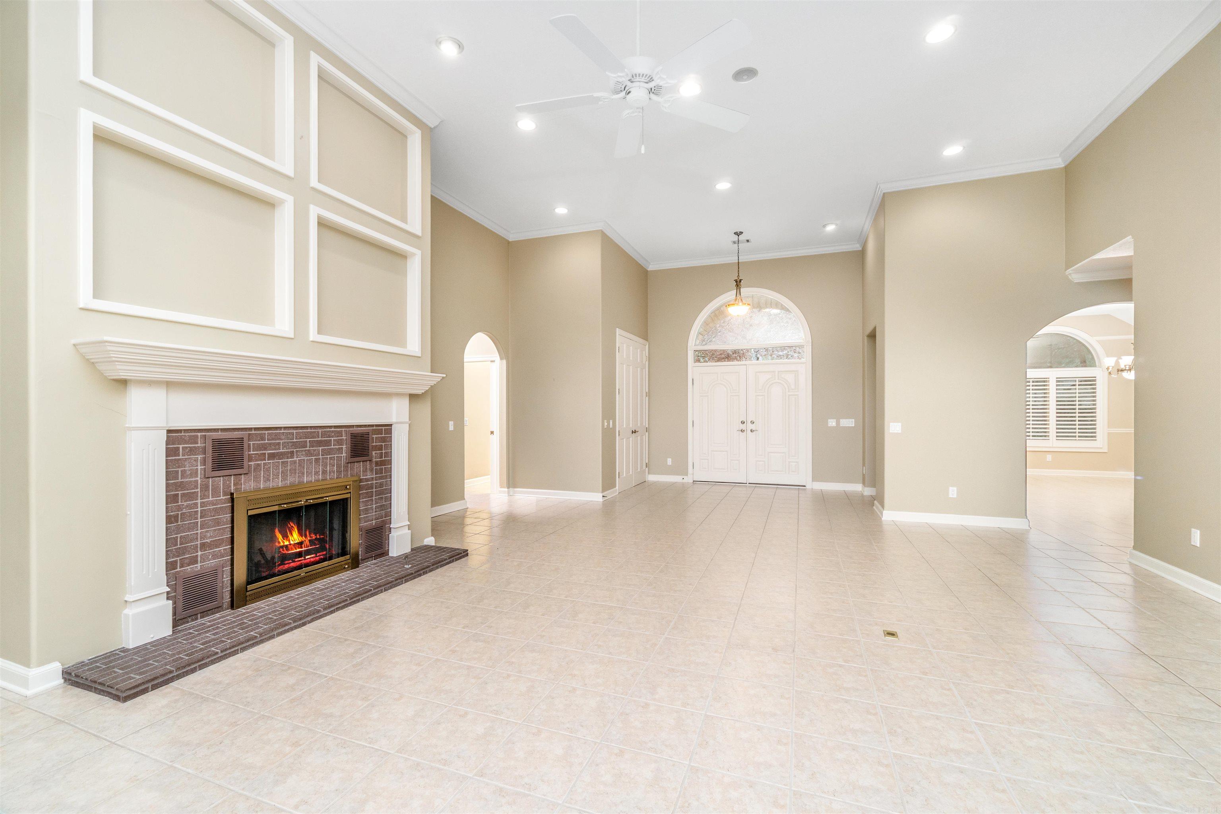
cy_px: 407
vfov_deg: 77.3
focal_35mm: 15
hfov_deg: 100.4
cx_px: 610
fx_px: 509
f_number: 11
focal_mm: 10
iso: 320
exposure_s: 1/1.67
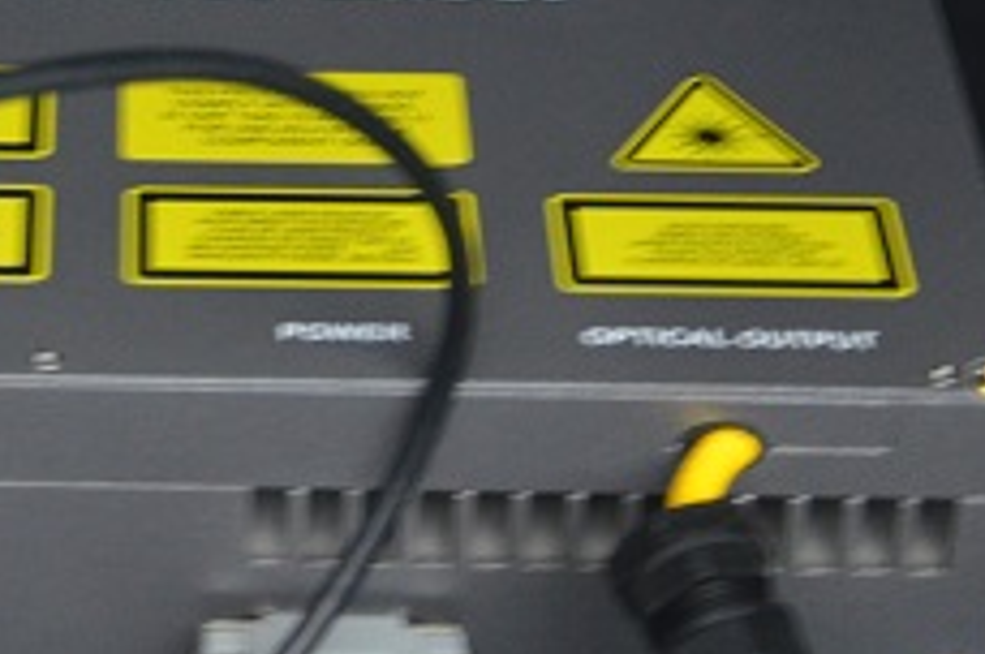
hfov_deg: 12.8
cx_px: 133
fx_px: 4344
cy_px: 140
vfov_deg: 8.6
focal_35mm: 159
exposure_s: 1/2
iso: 1600
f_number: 4.5
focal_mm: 38
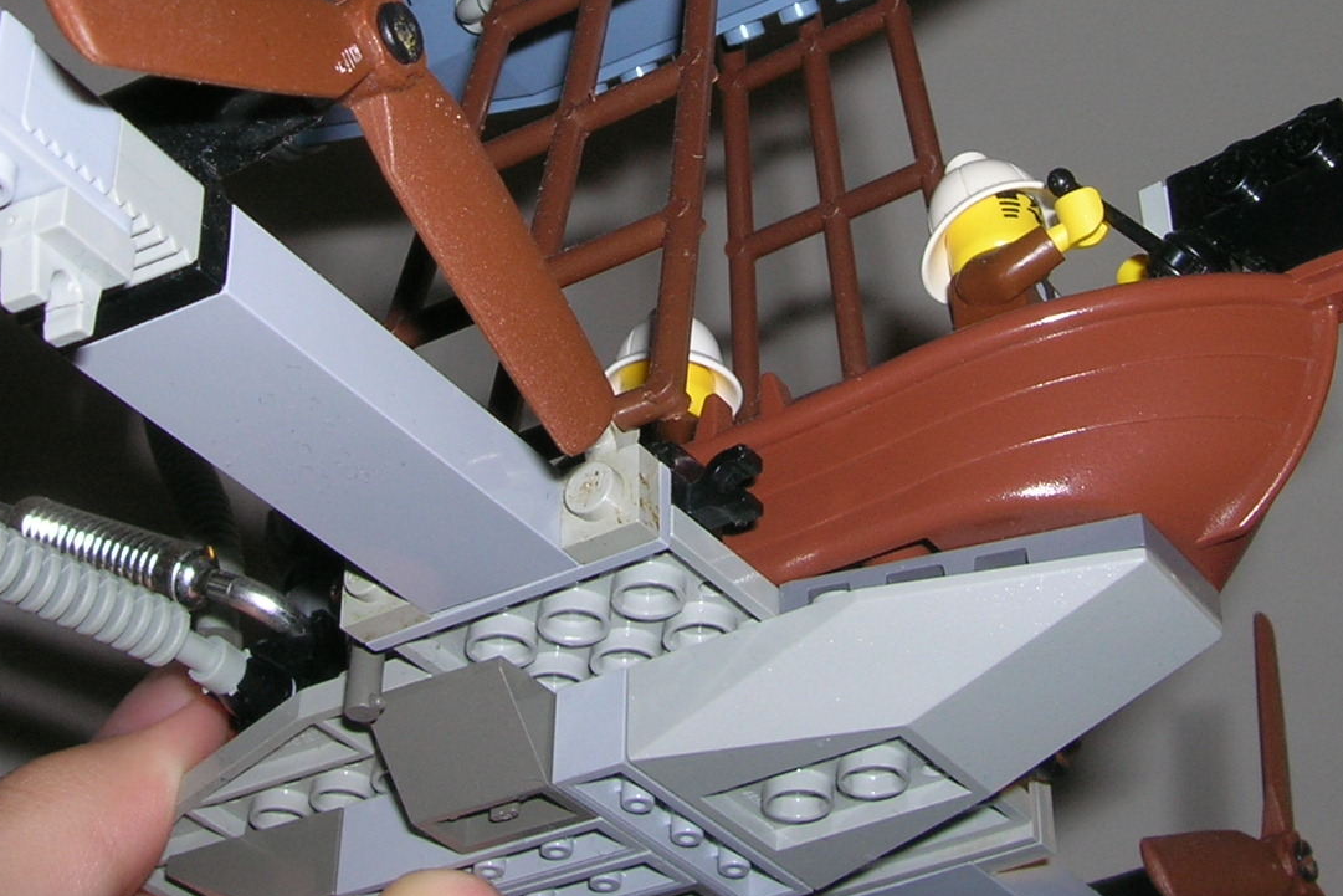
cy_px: 66
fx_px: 2500
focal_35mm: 67
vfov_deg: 19.9
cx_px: 716
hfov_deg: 30.1
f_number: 4.9
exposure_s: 1/60.1
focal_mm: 5.7
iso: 50
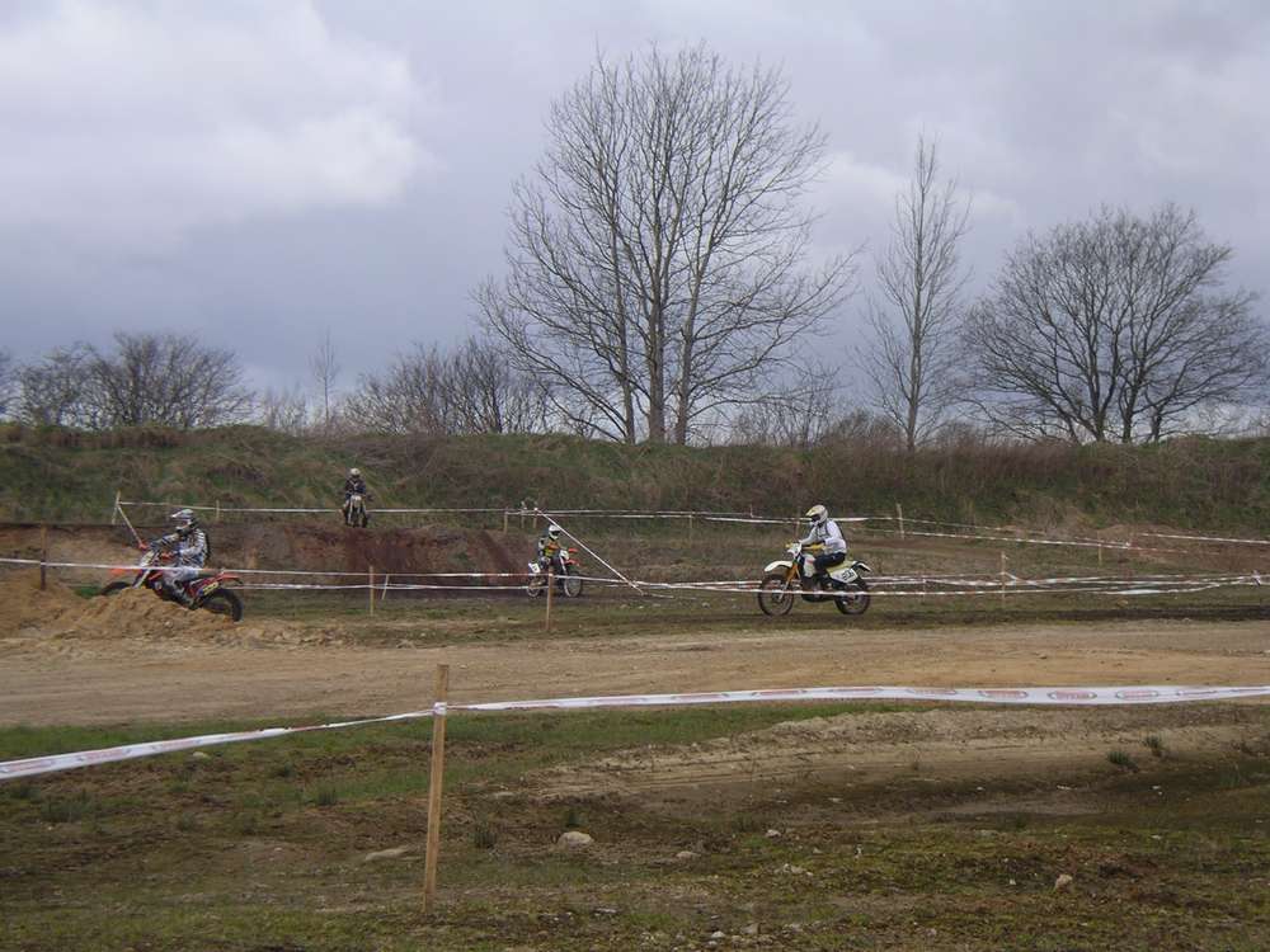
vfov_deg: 14.2
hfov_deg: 18.9
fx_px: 3816
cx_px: 635
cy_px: 476
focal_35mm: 104
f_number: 3.9
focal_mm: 16
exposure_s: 1/320
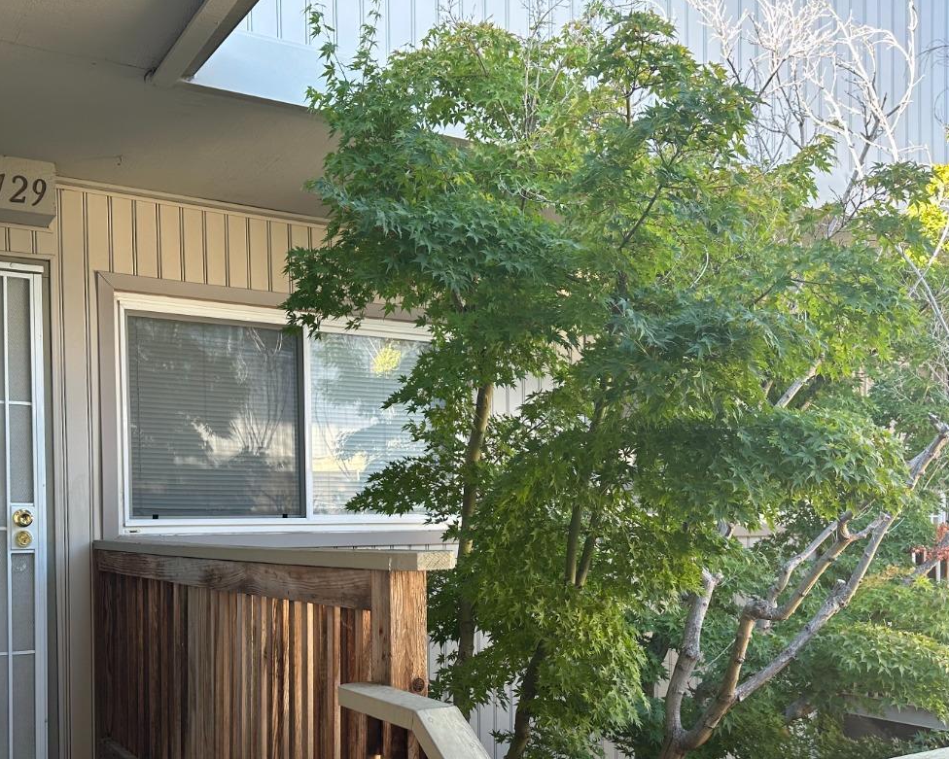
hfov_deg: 50.1
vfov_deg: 40.3
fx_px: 1011
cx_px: 399
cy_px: 545
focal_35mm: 36
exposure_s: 1/144
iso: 100
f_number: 1.78
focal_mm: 6.86
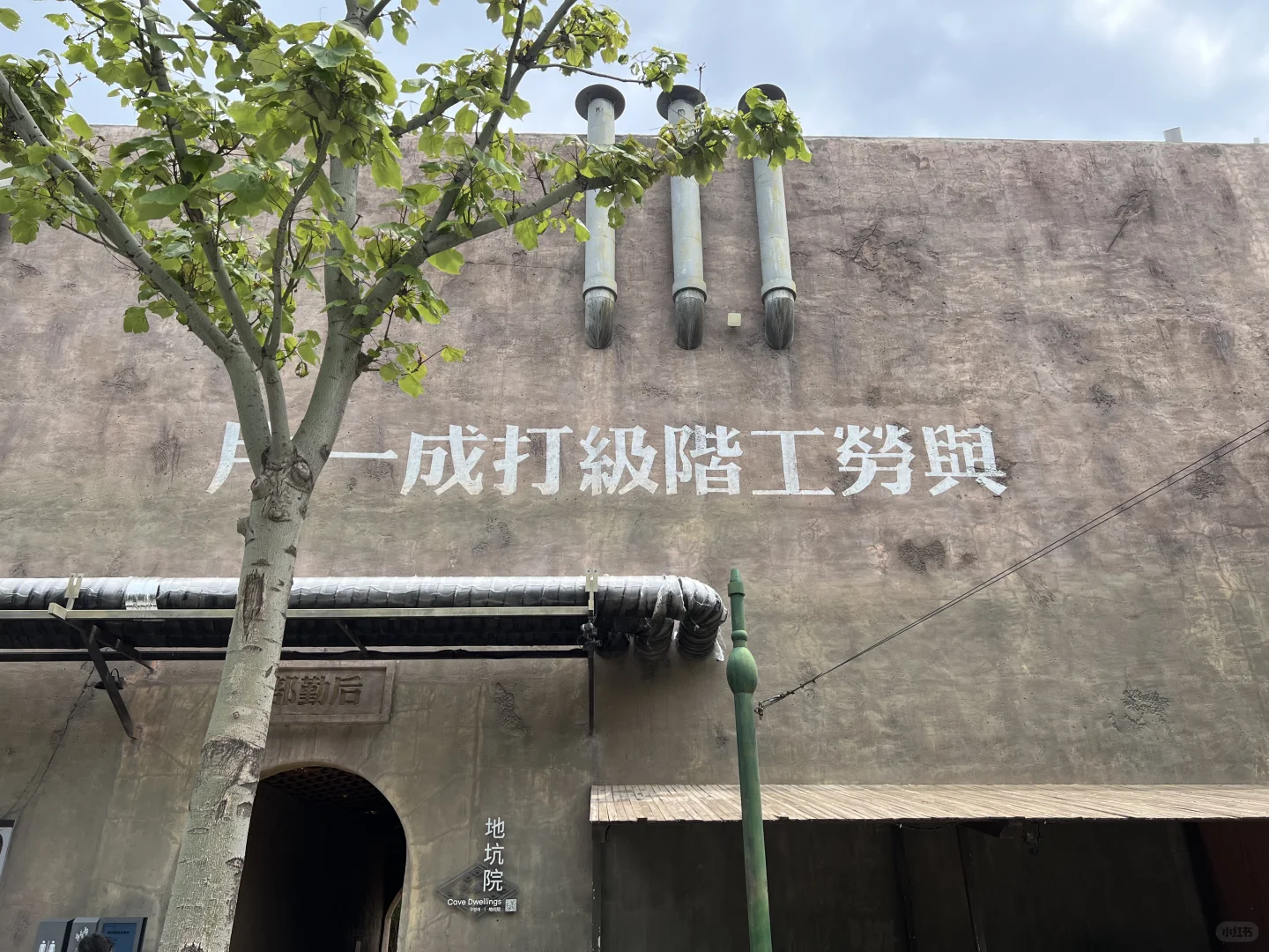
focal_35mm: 26
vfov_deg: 53.1
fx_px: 953
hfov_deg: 67.3
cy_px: 476
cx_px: 634
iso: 50
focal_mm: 5.7
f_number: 1.5
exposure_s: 1/2252
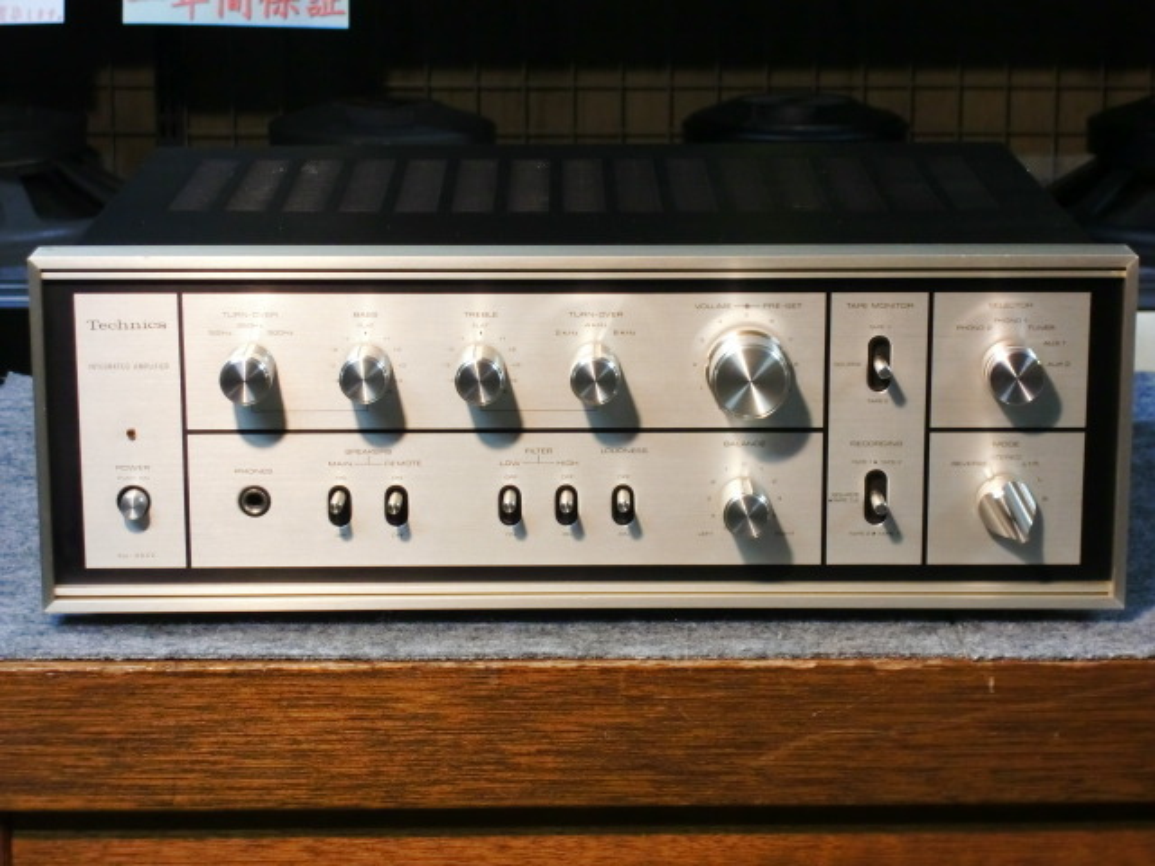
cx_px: 578
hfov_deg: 21.1
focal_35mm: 93
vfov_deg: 15.9
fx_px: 3103
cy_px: 433
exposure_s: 1/20
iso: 400
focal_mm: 16.5
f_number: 5.2
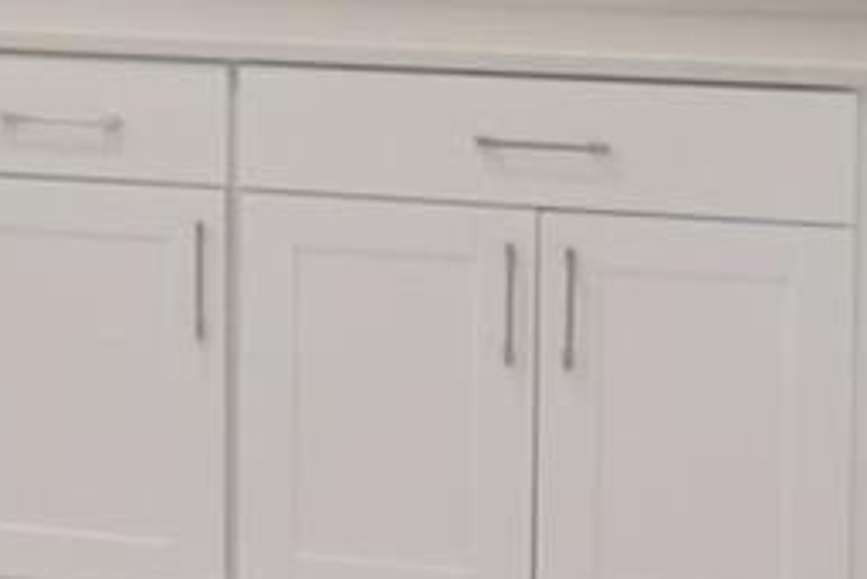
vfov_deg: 13.1
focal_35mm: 100
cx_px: -796
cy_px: -254
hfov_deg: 16.3
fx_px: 2410
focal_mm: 16
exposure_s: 1/100
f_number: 8
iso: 400
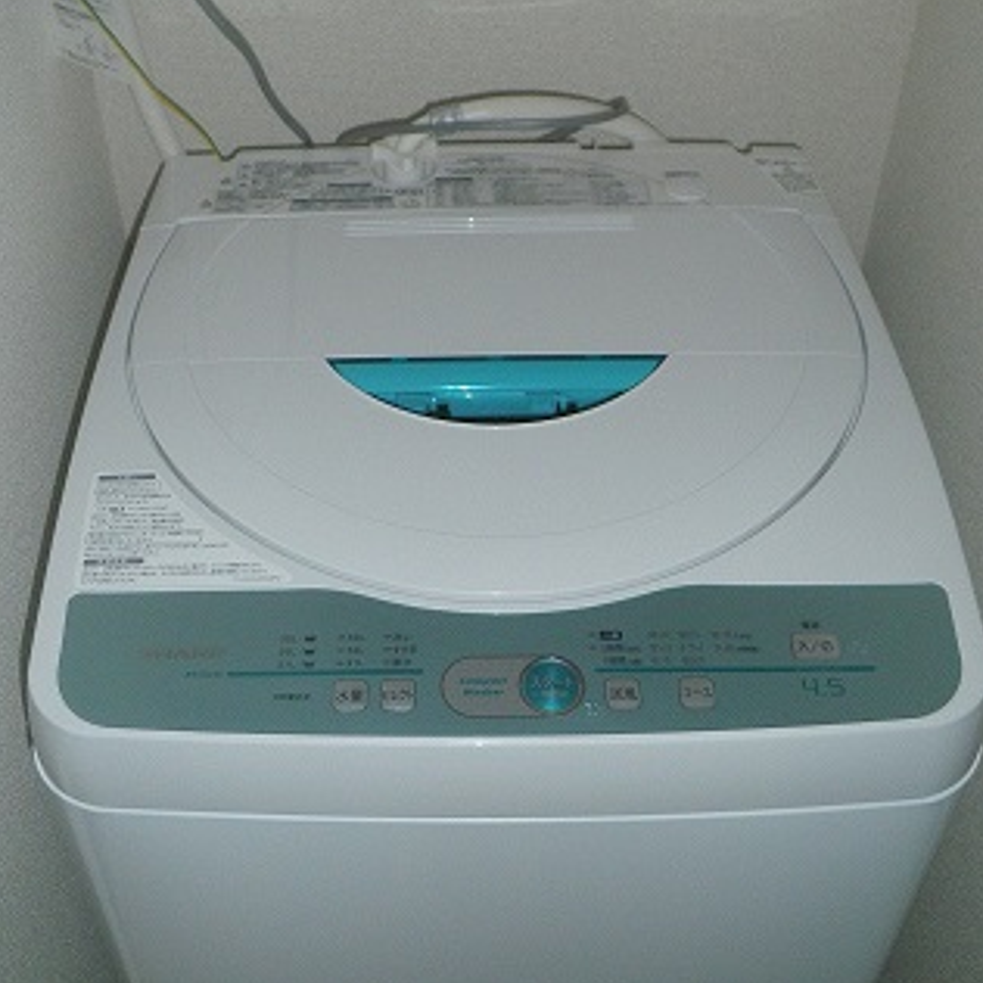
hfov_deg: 42.8
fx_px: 1253
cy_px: 467
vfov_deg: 42.8
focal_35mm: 39
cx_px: 470
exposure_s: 1/30
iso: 200
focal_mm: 4.7
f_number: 2.8
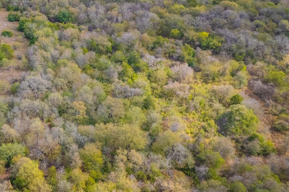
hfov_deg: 36.9
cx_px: 12
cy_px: 32
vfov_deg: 26.8
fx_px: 393
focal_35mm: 49
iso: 200
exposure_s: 1/1500
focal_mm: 8.38
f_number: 2.8
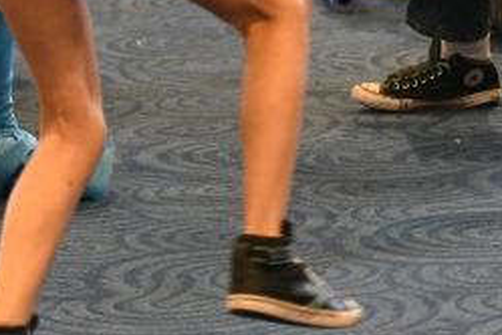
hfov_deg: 5.8
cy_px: -274
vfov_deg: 3.9
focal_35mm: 352
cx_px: 673
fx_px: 4908
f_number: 2.8
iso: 2000
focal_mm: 70
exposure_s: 1/200
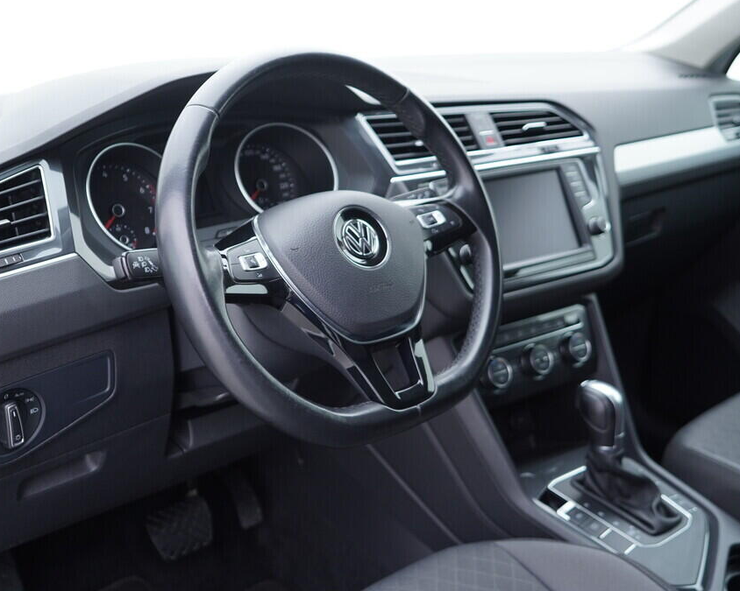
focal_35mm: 41
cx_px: 325
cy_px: 295
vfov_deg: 36.5
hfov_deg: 44.7
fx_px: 898
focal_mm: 24
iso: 250
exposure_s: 1/40
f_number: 2.8
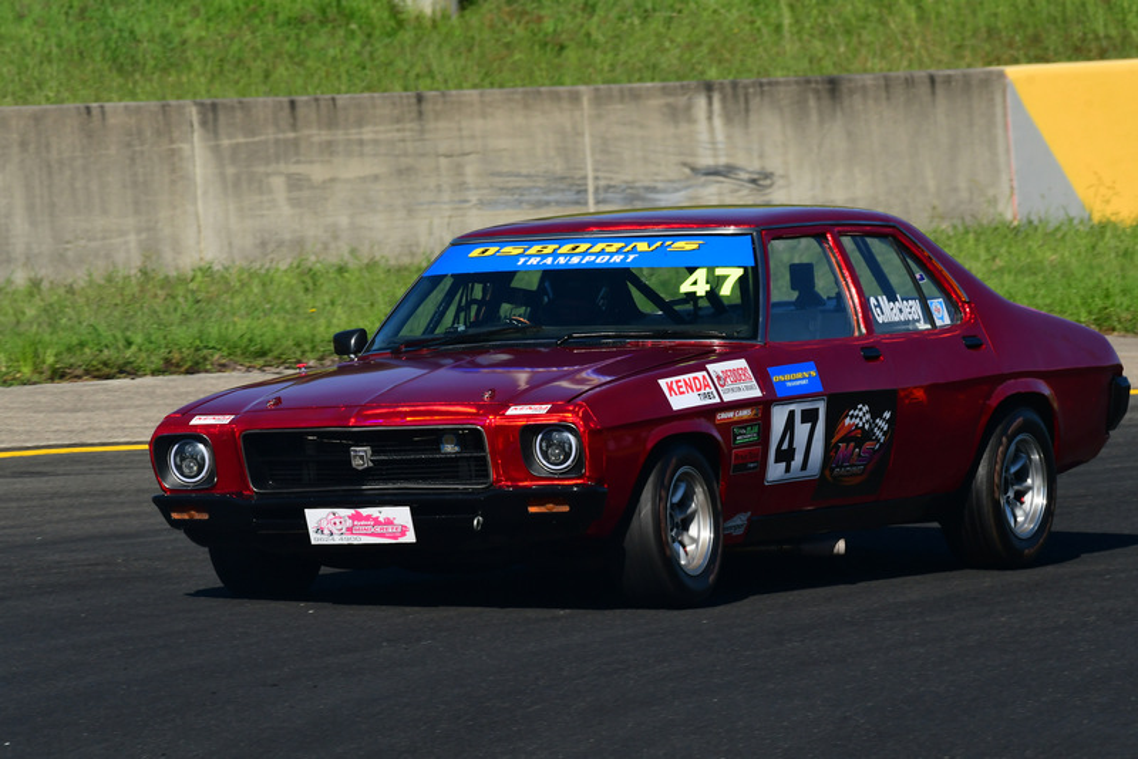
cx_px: 569
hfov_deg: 3.5
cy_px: 380
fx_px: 18498
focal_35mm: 585
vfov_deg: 2.4
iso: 400
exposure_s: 1/640
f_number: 13
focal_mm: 390
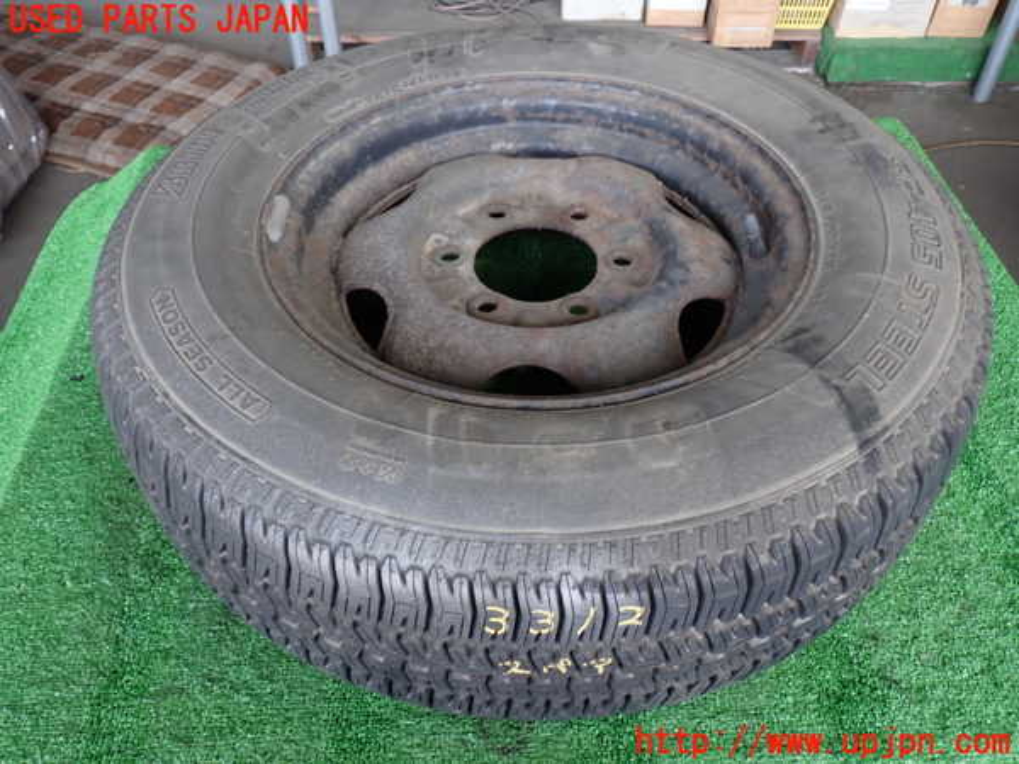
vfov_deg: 46.8
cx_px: 510
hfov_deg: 60.0
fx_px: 883
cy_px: 382
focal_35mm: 30
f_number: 2.3
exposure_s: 1/60
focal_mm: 5.4
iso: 125
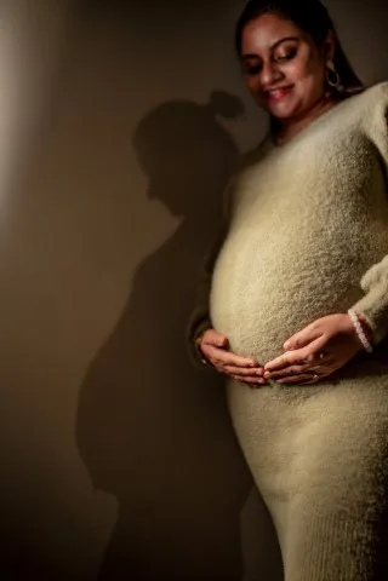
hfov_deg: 37.9
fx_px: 566
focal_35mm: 35
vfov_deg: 54.4
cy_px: 290
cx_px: 194
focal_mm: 35
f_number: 1.4
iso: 400
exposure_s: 1/160
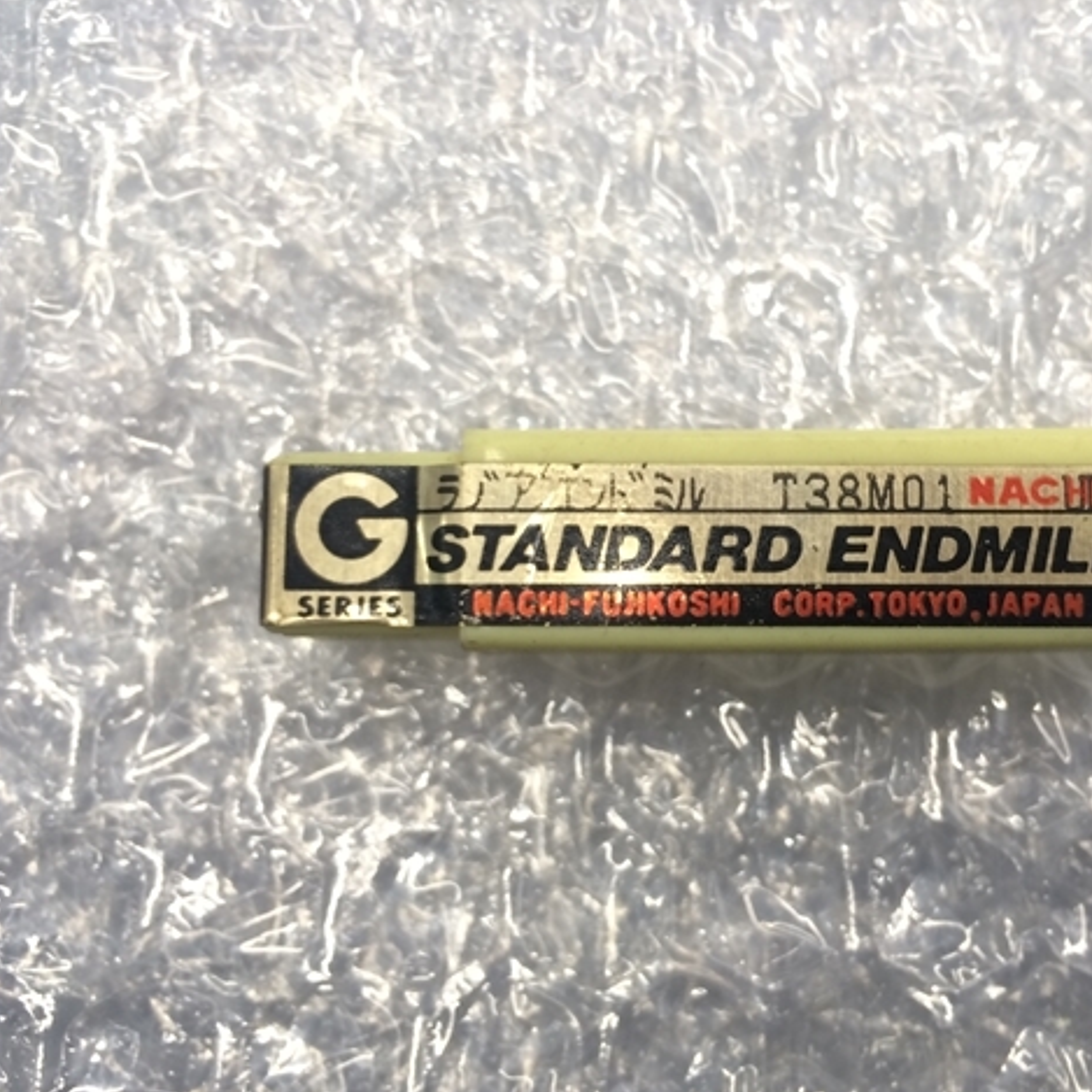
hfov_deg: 46.8
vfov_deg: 47.2
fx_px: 1249
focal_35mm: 35
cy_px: 540
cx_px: 682
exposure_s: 1/30
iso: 80
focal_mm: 4.15
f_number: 2.2
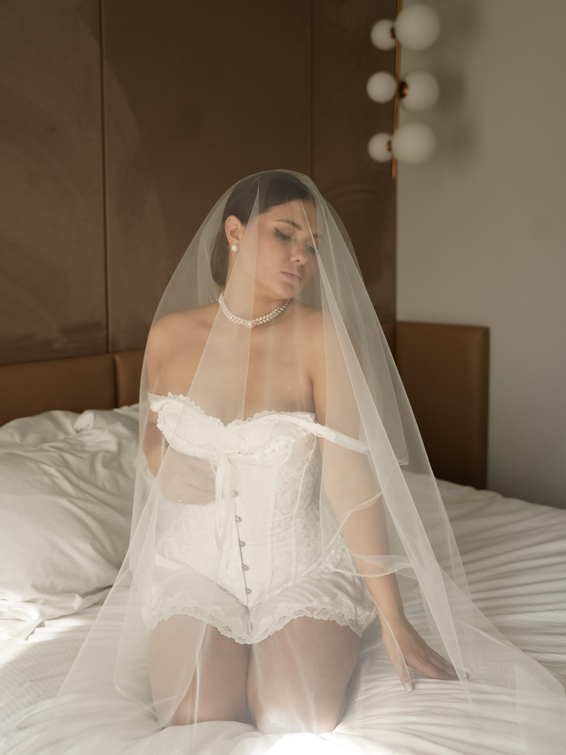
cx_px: 282
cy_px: 356
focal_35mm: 41
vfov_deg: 45.8
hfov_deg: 35.1
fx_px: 894
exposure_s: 1/2000
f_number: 2.8
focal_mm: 37
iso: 1250
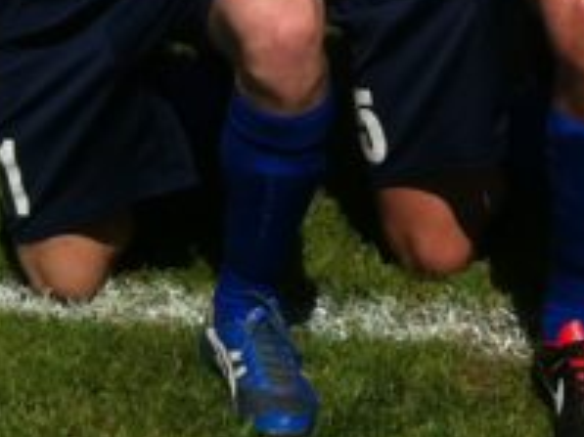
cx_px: 631
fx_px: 3035
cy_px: -471
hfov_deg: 10.9
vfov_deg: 7.8
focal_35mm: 180
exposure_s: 1/2155
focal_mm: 3.85
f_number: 2.8
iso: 80
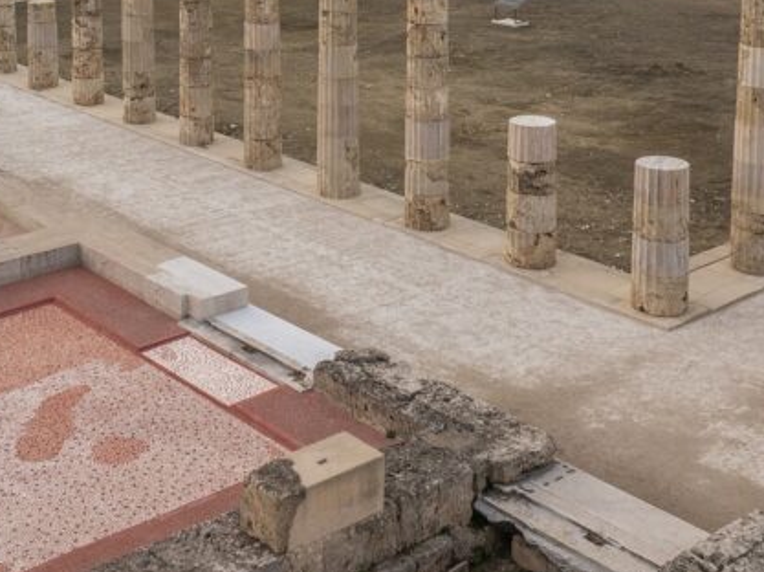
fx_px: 1301
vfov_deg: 23.1
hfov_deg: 32.6
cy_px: -76
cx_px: 297
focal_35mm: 59
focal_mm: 12.29
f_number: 4
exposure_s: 1/500
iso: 100
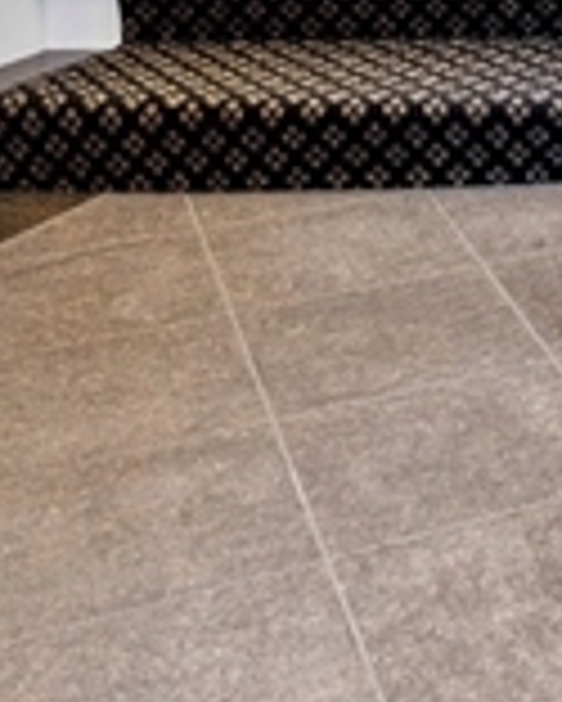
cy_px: -493
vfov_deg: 18.3
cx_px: 944
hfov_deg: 15.8
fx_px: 1786
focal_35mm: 86
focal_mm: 14
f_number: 7.1
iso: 100
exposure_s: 1/3.33
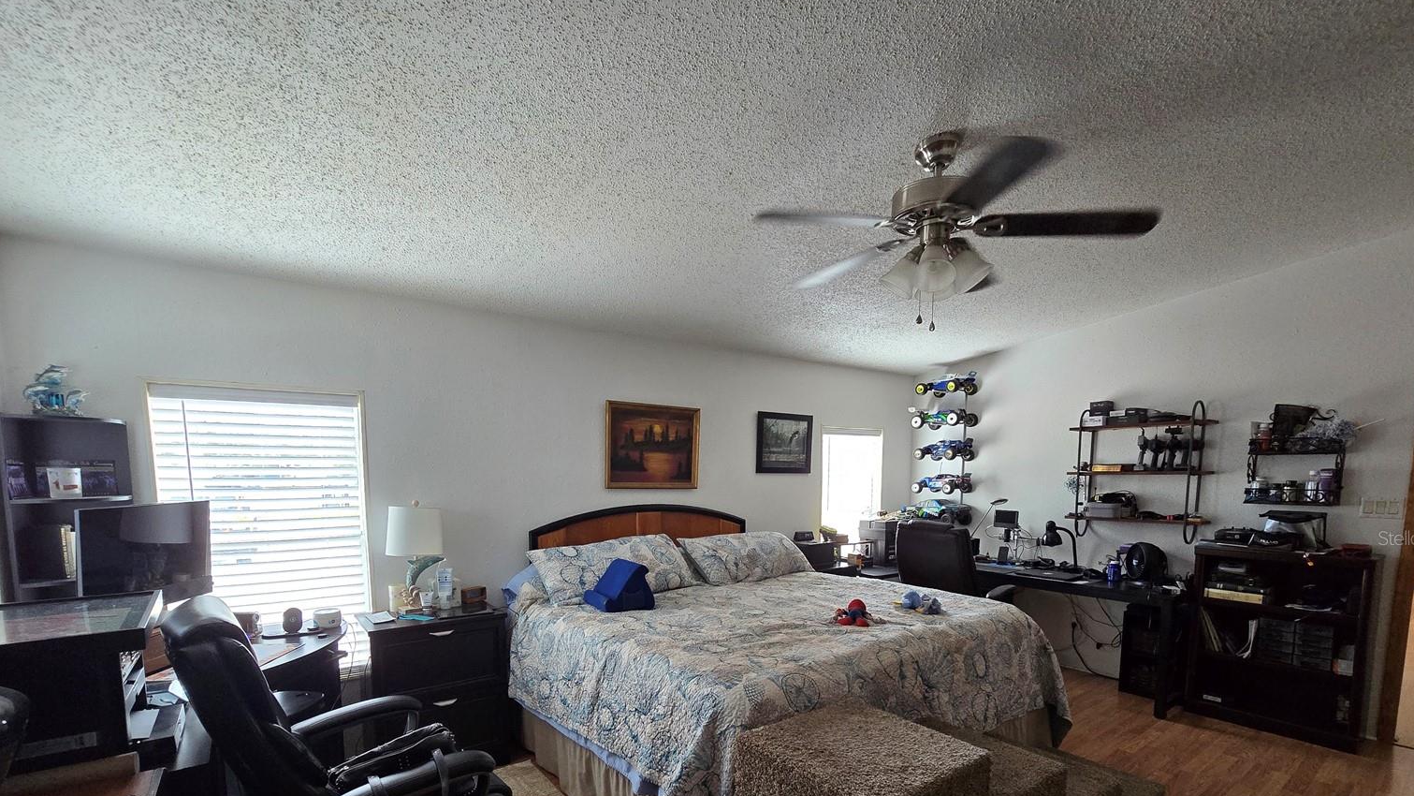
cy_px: 538
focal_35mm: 15
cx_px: 718
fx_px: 562
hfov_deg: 103.0
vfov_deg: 68.4
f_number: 2.2
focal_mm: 2.2
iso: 320
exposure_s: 1/100
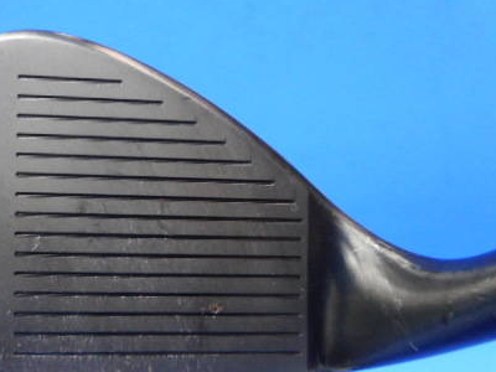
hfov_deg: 46.1
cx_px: 167
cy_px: 193
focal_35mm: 40
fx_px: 573
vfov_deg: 36.0
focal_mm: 4.5
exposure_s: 1/30
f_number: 3.7
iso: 280
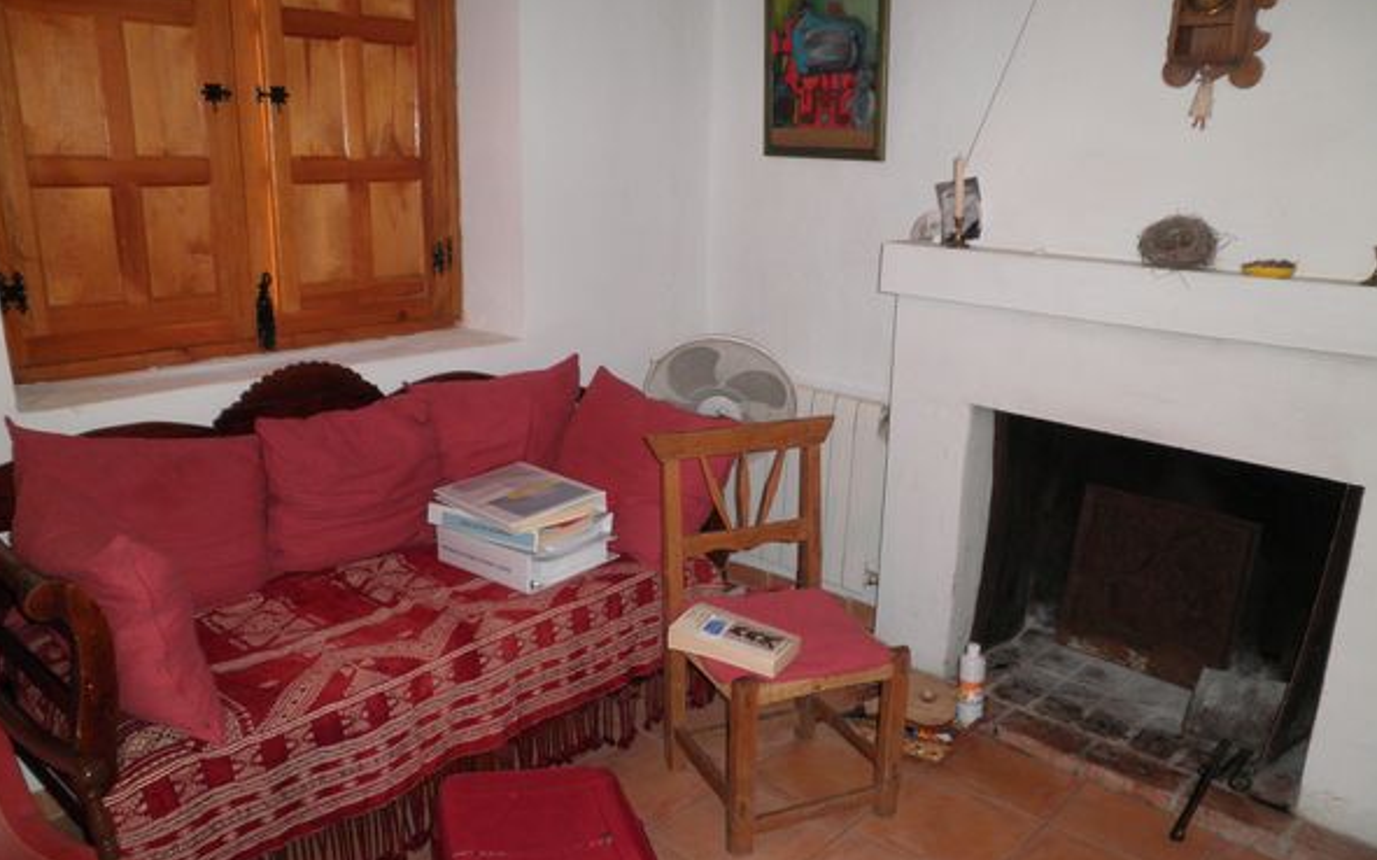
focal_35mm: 28
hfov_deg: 66.5
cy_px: 461
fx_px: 1050
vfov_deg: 44.5
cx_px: 685
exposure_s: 1/30
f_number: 2.6
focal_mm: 4.7
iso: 160
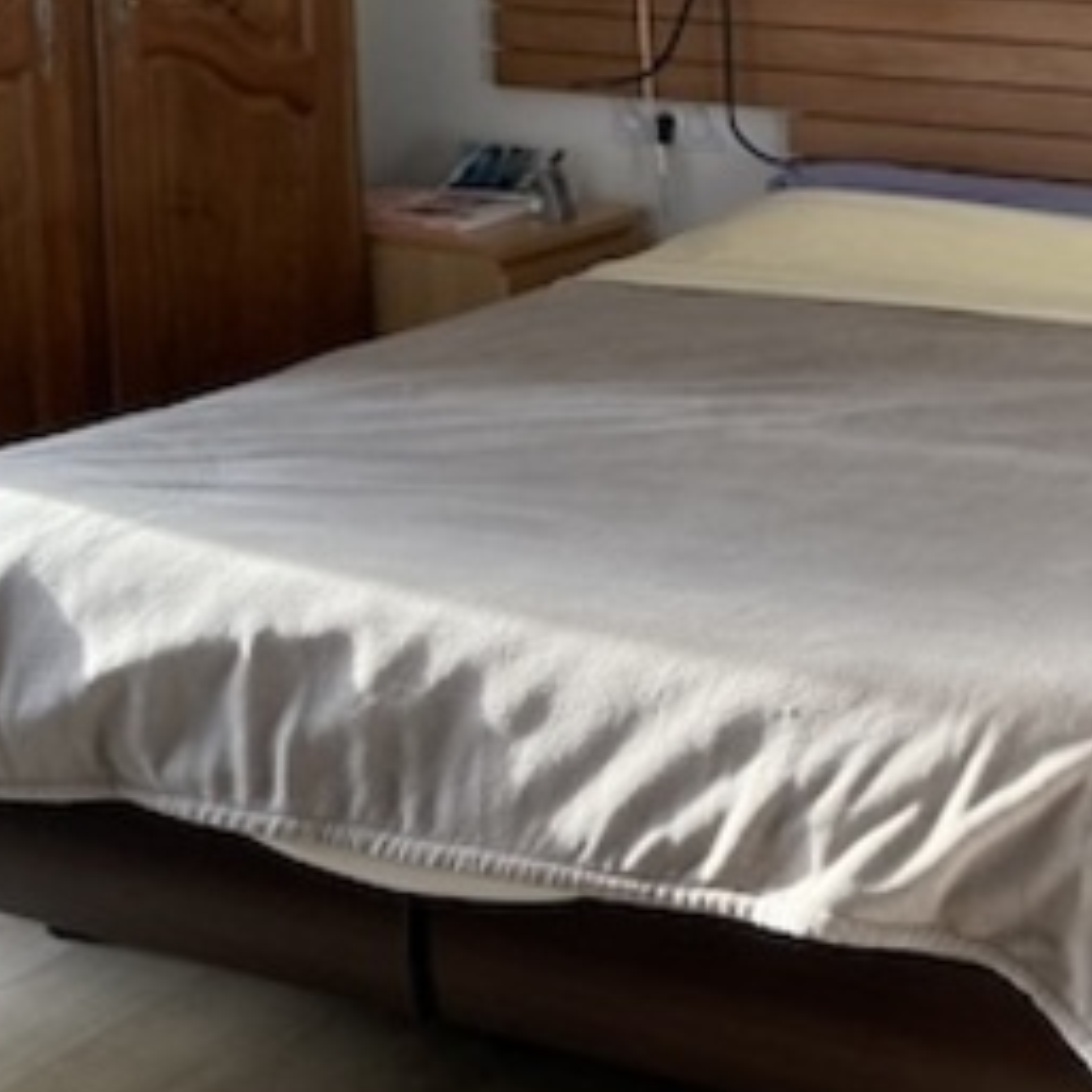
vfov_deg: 22.9
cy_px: 178
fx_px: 2641
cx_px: 1092
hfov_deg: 22.5
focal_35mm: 74
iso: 80
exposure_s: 1/91
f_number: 1.8
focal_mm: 3.99
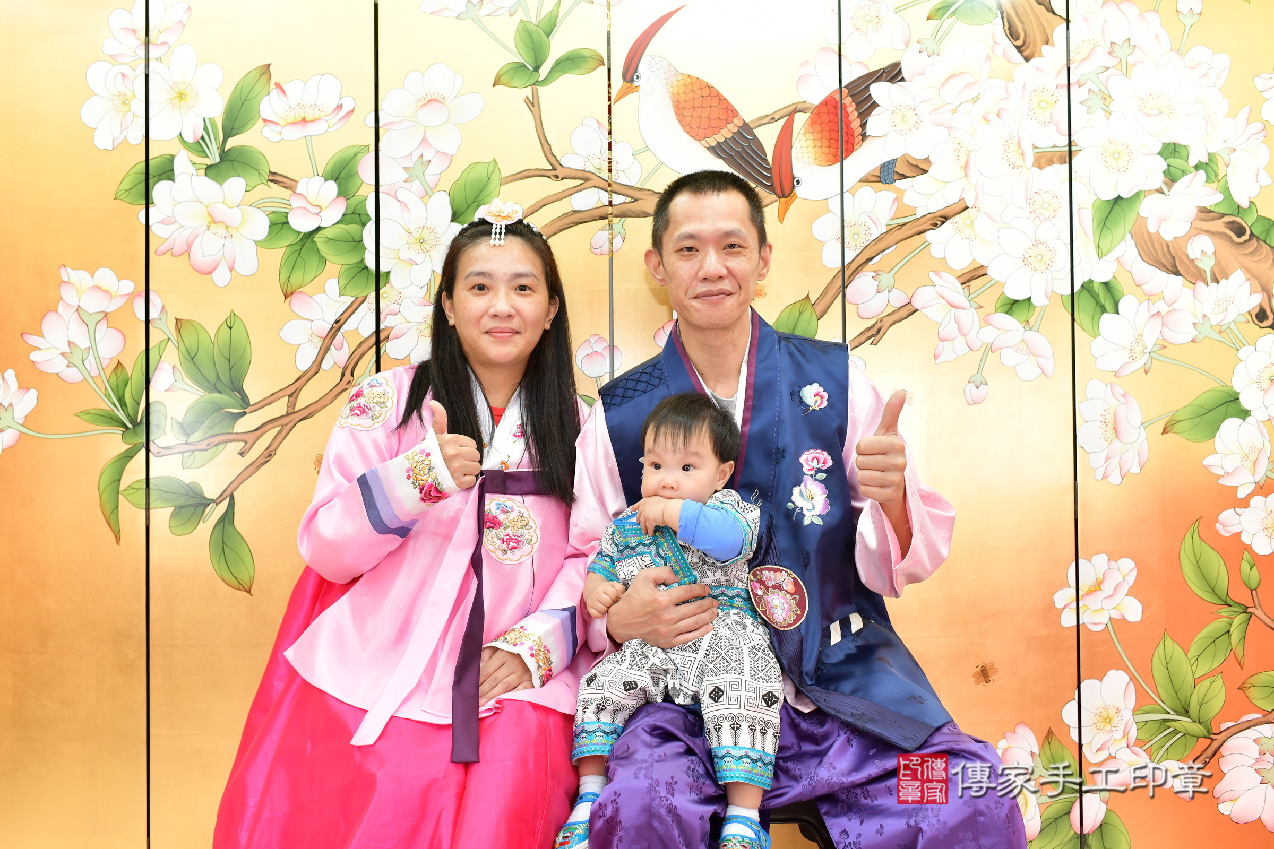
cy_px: 424
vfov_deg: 37.9
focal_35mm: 35
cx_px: 637
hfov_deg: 54.4
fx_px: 1239
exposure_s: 1/200
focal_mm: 35
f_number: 4.5
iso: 800
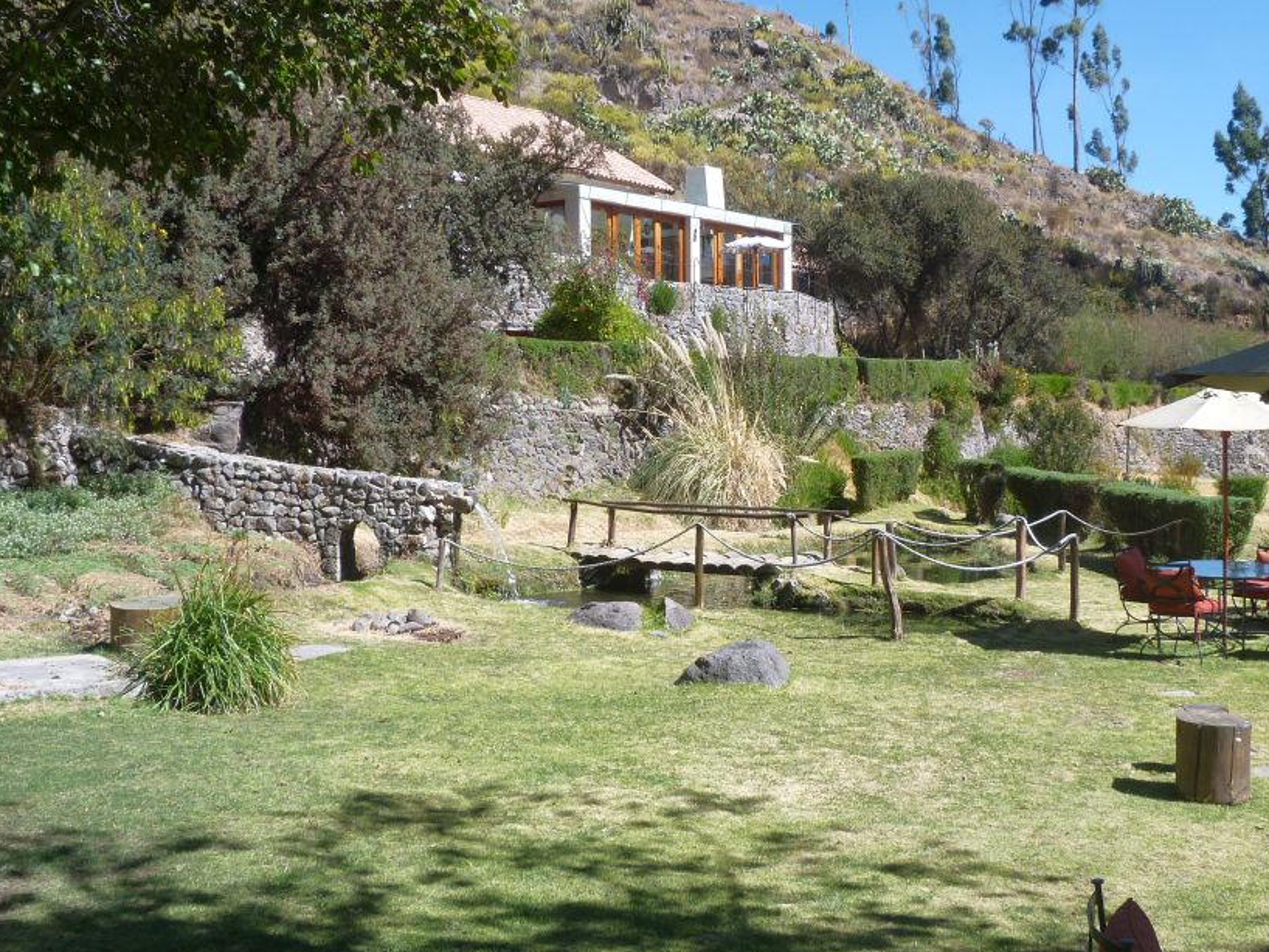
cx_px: 718
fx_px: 1613
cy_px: 453
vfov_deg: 32.9
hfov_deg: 42.8
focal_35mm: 44
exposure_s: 1/200
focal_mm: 6.5
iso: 80
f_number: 5
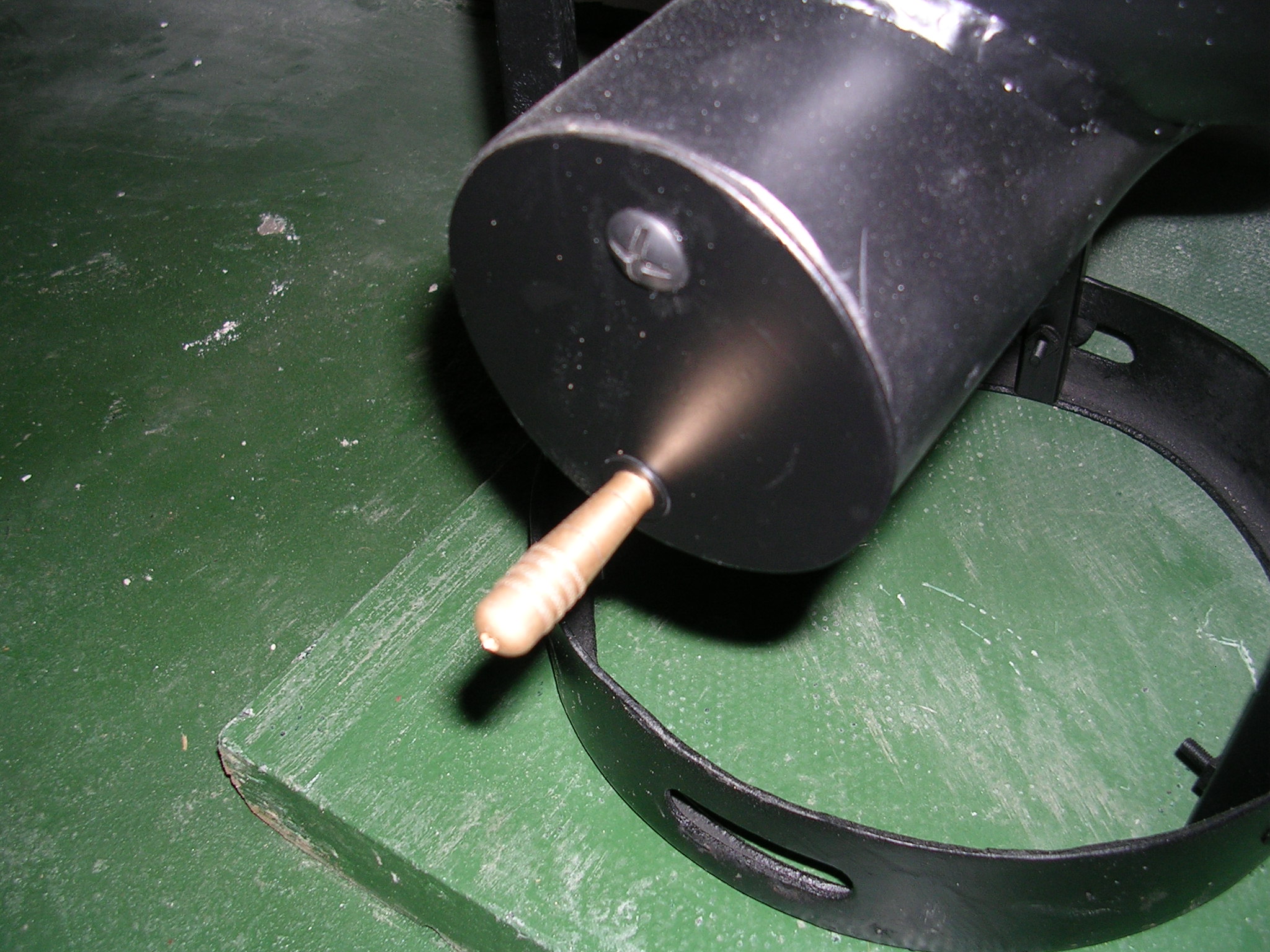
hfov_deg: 49.0
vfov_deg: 37.7
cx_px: 635
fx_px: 1394
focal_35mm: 38
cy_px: 476
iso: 50
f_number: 2.8
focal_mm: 5.8
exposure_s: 1/60.1
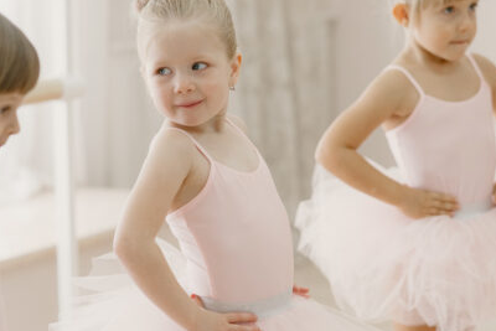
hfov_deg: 12.6
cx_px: 257
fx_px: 2246
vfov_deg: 8.4
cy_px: 236
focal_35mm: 163
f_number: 2.5
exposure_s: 1/250
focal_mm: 85
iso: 400
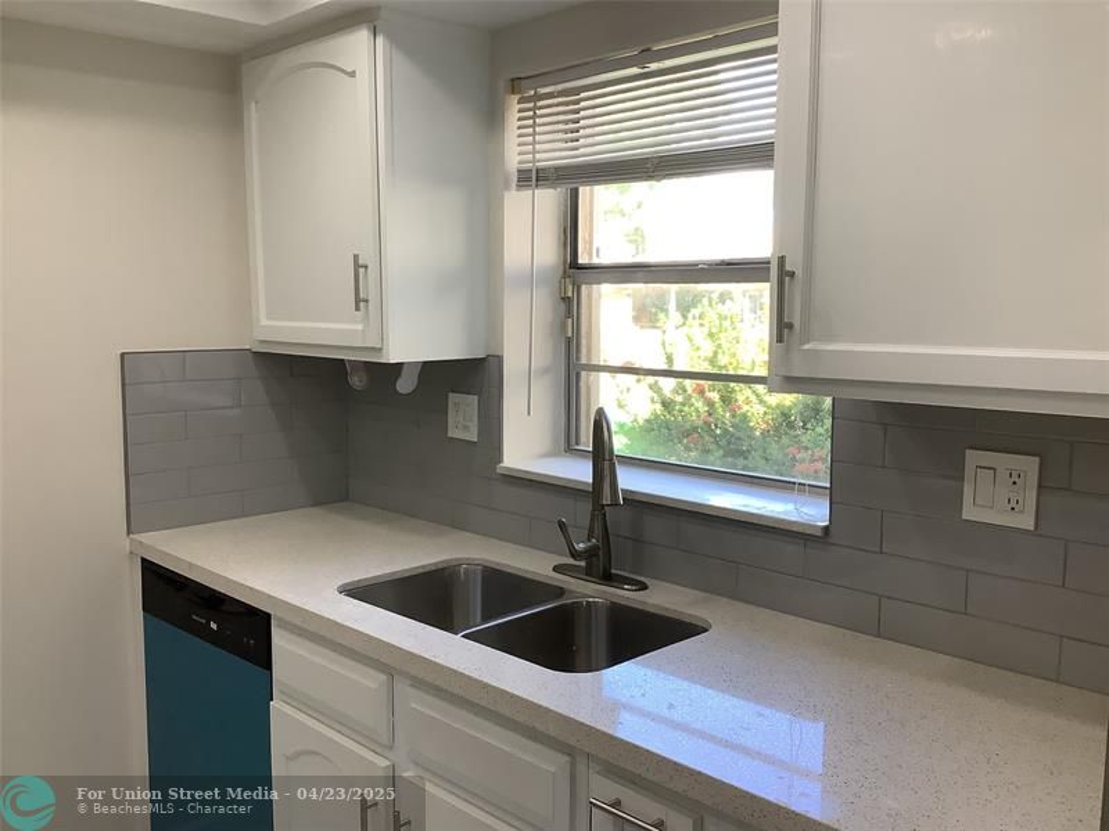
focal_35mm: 31
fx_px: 993
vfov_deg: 45.4
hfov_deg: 58.4
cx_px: 554
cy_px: 416
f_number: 2.4
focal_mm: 3.3
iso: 64
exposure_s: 1/100
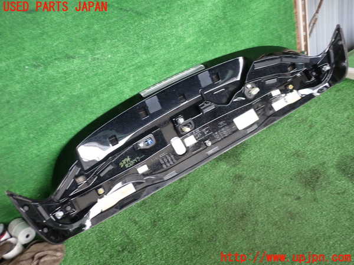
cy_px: 132
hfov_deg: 60.0
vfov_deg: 46.8
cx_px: 177
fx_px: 307
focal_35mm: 30
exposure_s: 1/60
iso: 125
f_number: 2.3
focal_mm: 5.4
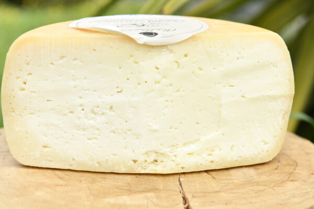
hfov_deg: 31.0
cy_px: 104
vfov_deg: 20.9
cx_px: 157
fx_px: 567
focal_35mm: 65
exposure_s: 1/1250
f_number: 5.6
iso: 1000
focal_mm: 65
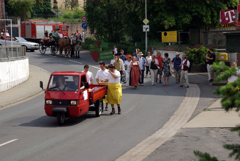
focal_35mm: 102
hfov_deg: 20.0
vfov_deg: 13.5
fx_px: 681
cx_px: 120
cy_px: 80
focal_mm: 68
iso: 400
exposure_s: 1/750
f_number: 8
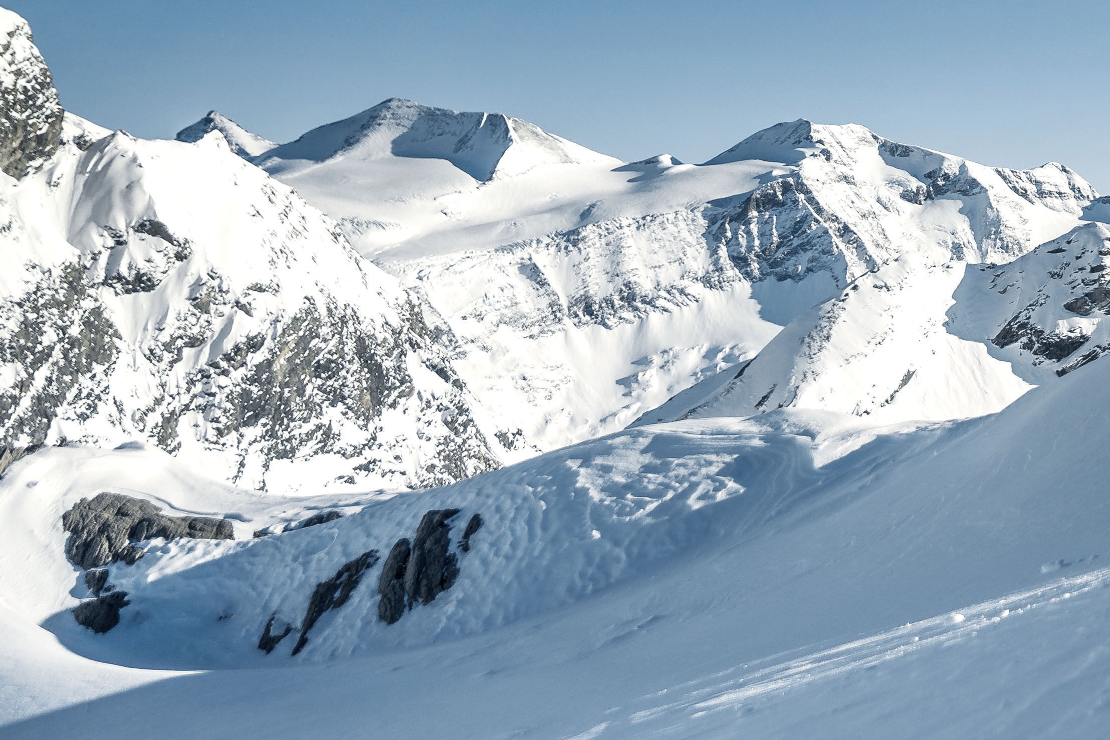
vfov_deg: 20.9
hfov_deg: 27.8
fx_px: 2004
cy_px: 260
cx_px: 1275
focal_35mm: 65
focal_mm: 24
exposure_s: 1/3200
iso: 100
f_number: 2.8
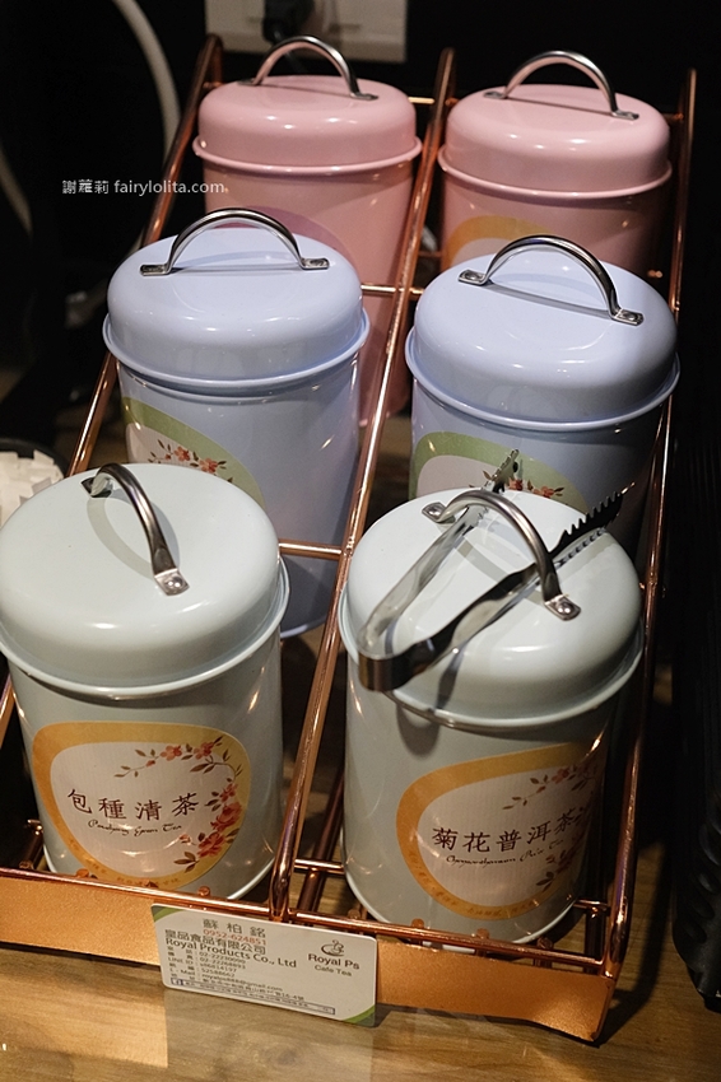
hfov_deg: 37.8
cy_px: 541
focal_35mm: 35
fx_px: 1052
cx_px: 360
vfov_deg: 54.5
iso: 3200
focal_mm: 23
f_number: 3.2
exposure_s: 1/600
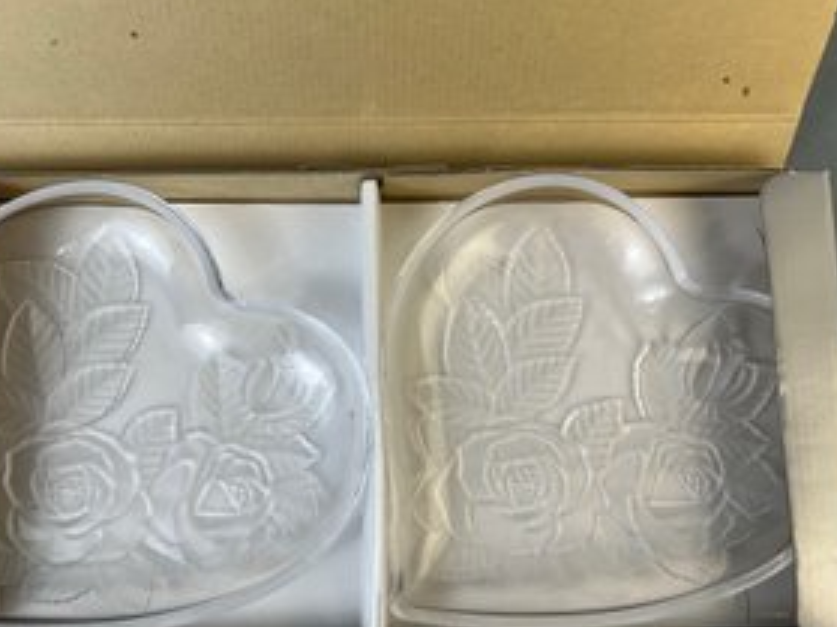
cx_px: 376
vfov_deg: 44.1
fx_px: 773
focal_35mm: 32
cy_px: 350
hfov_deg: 56.7
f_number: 1.5
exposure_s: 1/250
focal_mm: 5.7
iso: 40
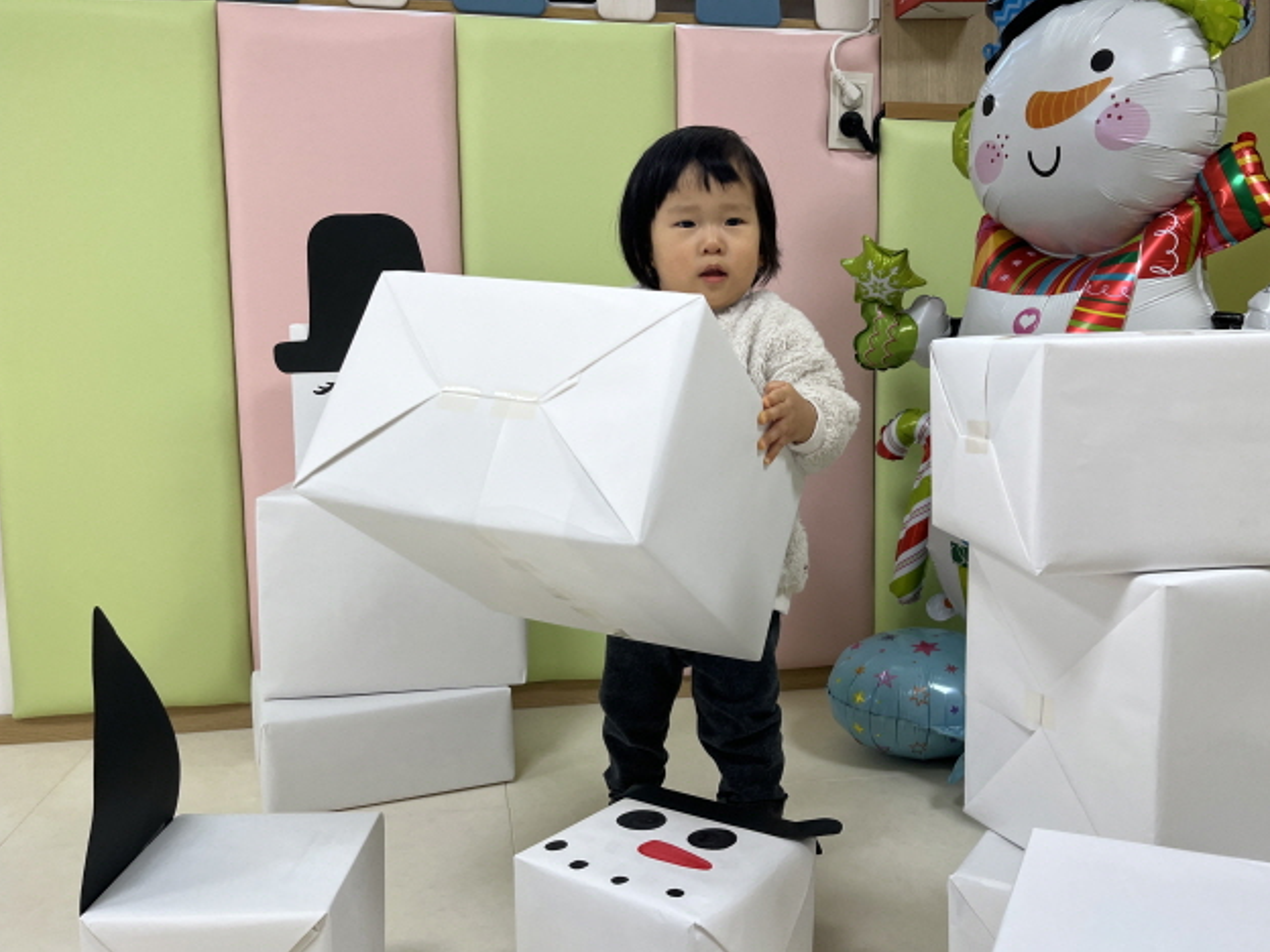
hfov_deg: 59.9
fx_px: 1101
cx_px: 670
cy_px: 500
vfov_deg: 46.8
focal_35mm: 30
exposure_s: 1/120
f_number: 1.6
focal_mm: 5.1
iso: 64
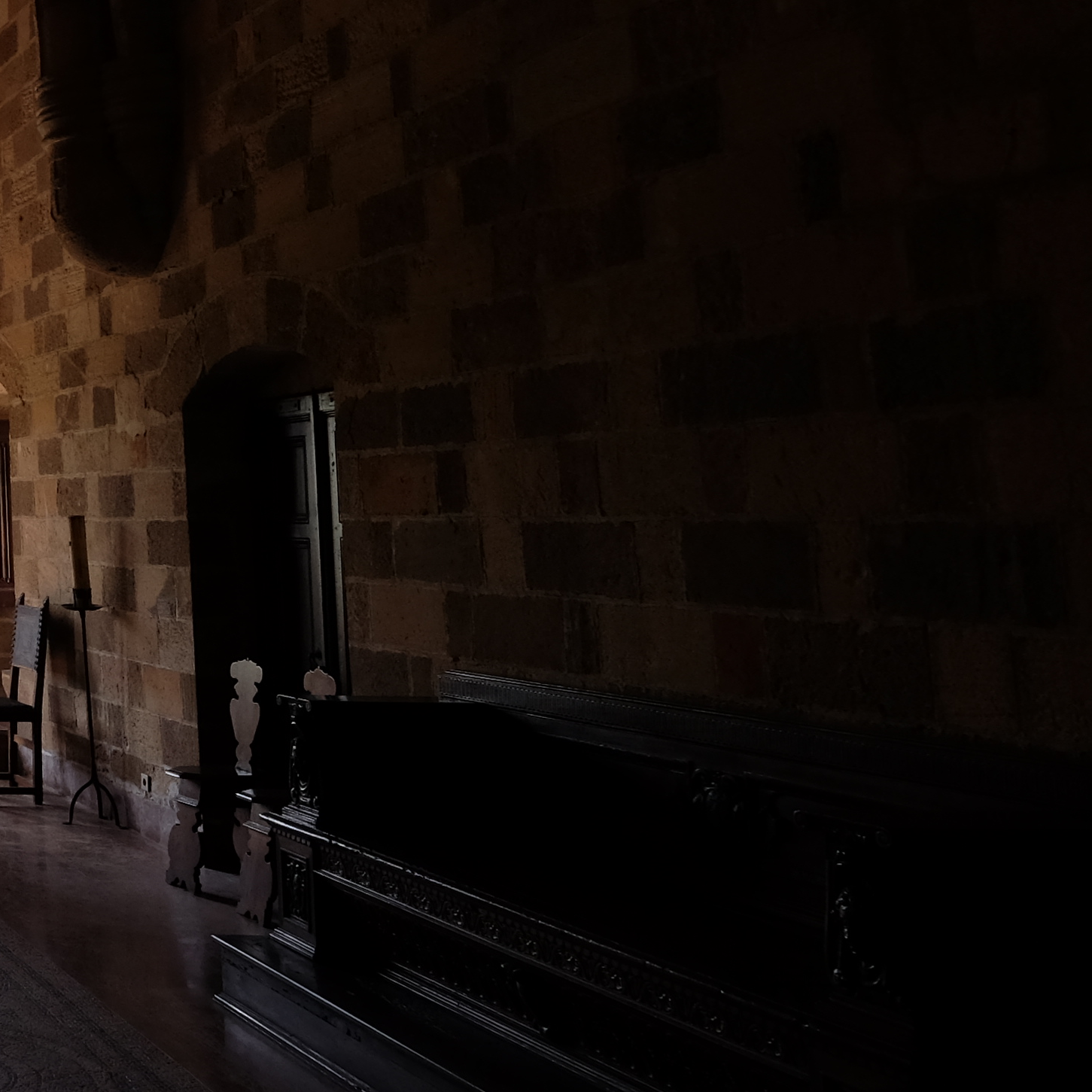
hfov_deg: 27.9
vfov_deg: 38.7
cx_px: -509
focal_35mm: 43
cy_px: 367
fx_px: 1535
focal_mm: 10
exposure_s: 1/60
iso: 640
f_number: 6.4
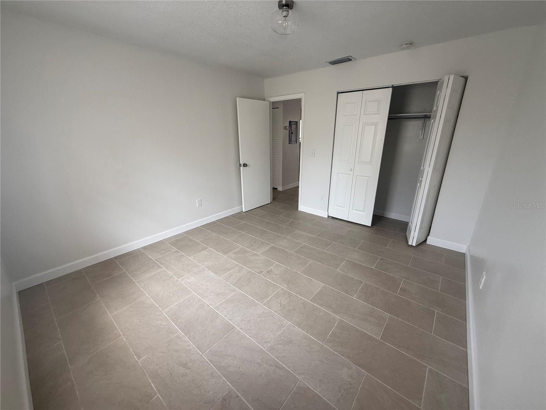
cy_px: 205
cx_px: 273
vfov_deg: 85.7
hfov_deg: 102.1
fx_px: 221
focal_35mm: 14
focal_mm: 2.22
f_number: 2.2
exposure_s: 1/99
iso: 125
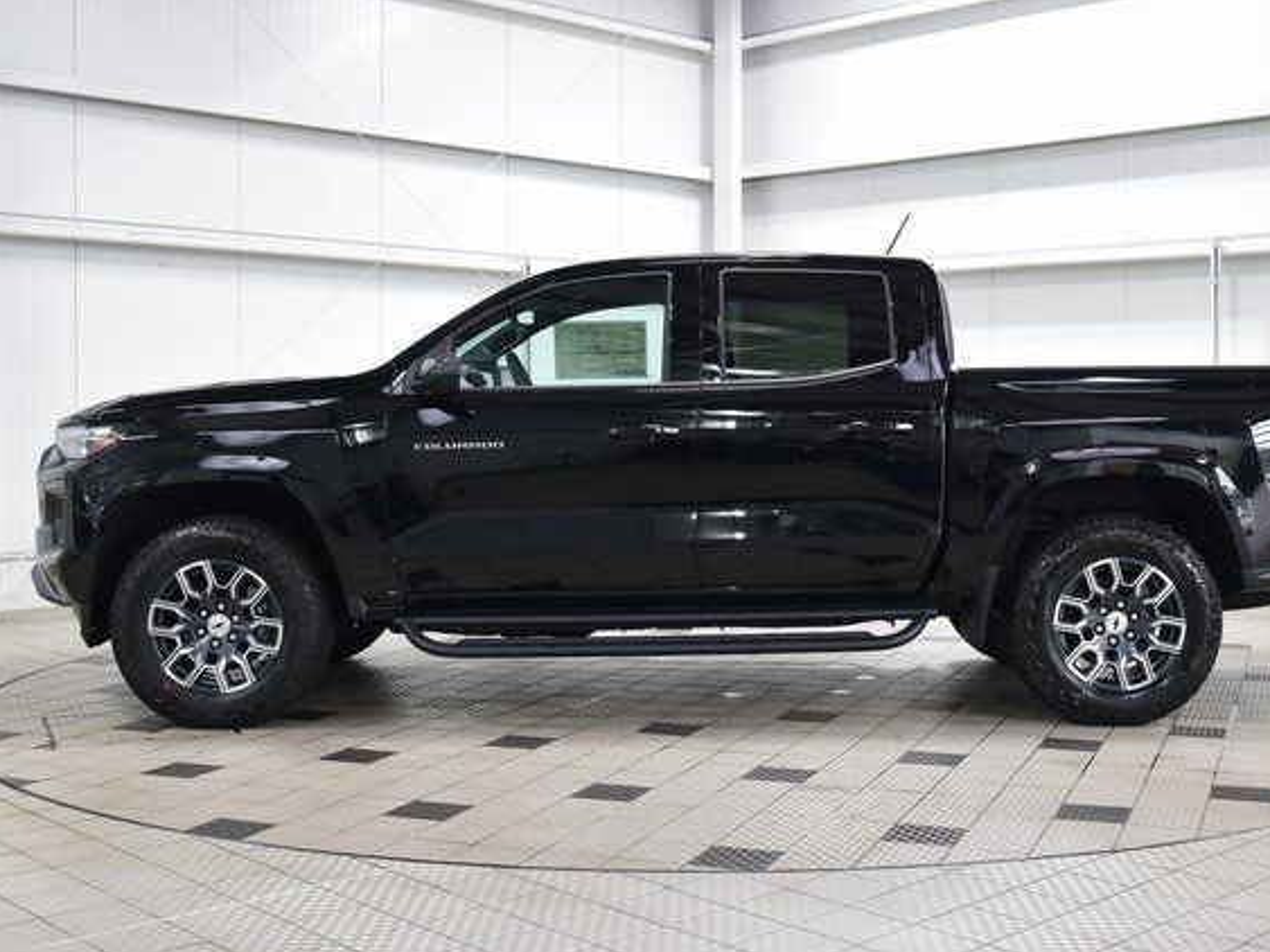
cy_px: 477
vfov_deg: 30.5
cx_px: 717
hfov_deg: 39.9
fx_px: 1744
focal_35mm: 48
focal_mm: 29
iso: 720
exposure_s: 1/15
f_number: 6.3
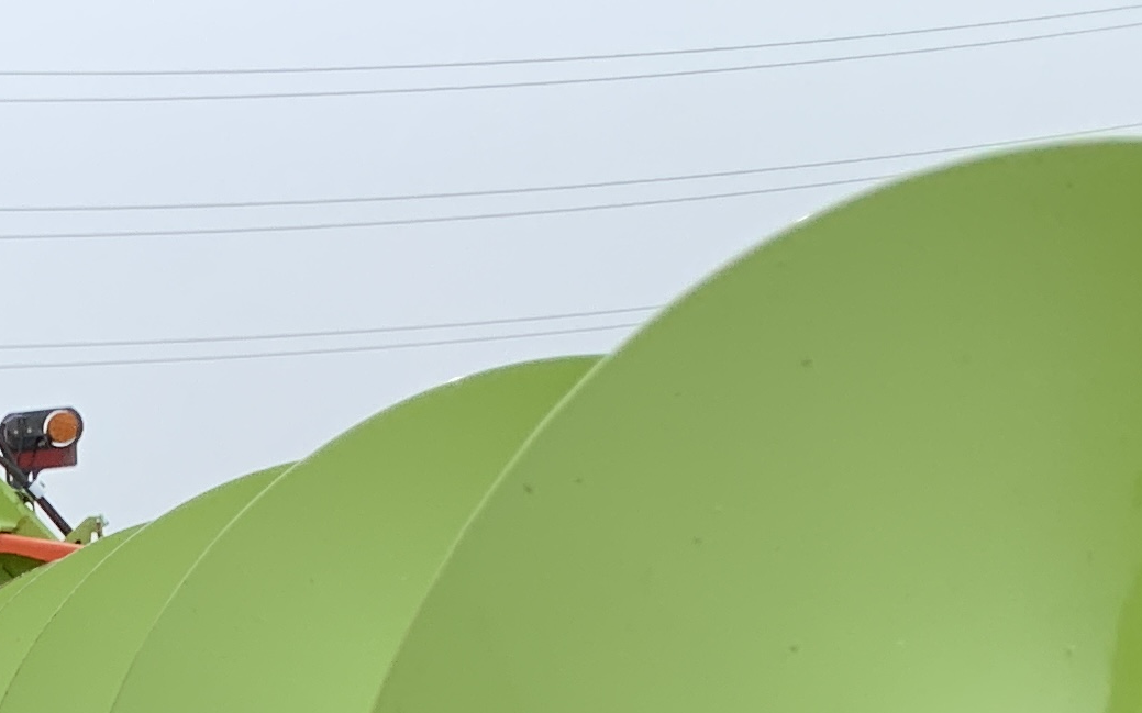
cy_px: 1520
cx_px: -646
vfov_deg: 10.9
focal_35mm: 107
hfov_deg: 17.3
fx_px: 3330
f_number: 1.8
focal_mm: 4.25
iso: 25
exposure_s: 1/1011
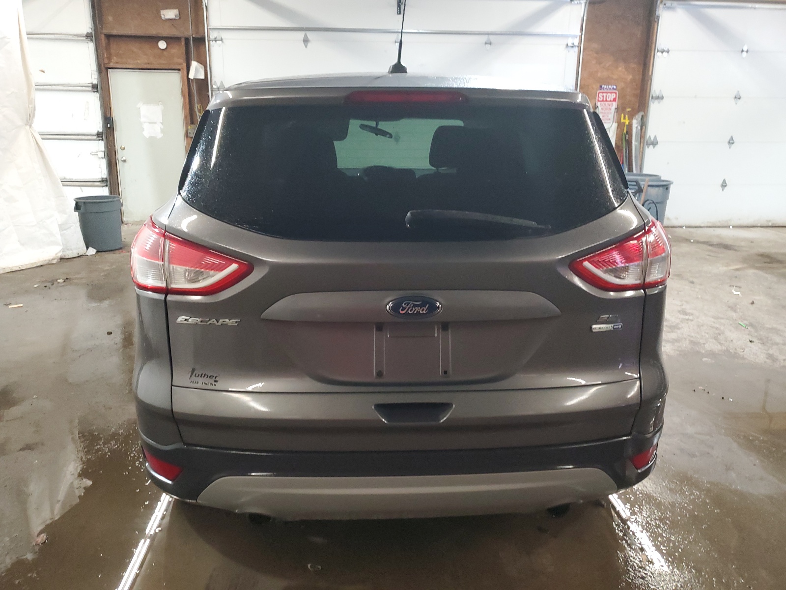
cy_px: 295
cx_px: 393
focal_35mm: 26
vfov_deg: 53.1
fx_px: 590
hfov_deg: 67.3
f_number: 1.5
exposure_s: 1/60.2
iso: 311
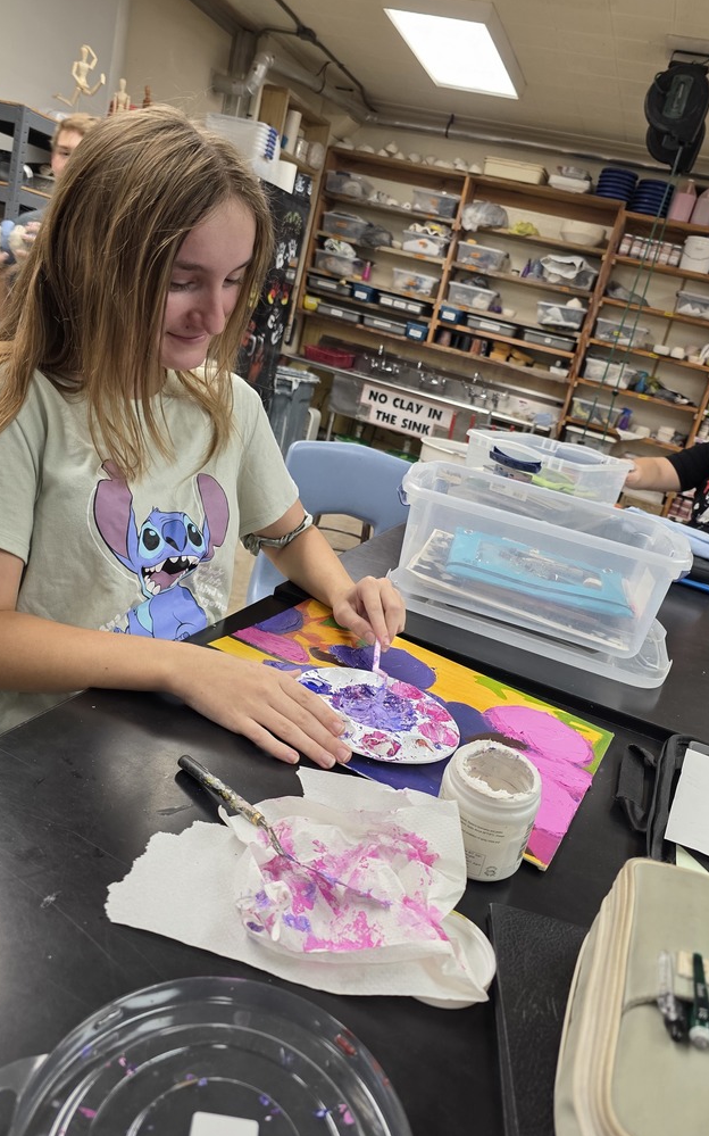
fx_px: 773
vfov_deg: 72.6
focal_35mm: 25
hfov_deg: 49.2
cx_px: 337
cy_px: 577
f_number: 1.7
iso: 160
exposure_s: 1/120
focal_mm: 6.3
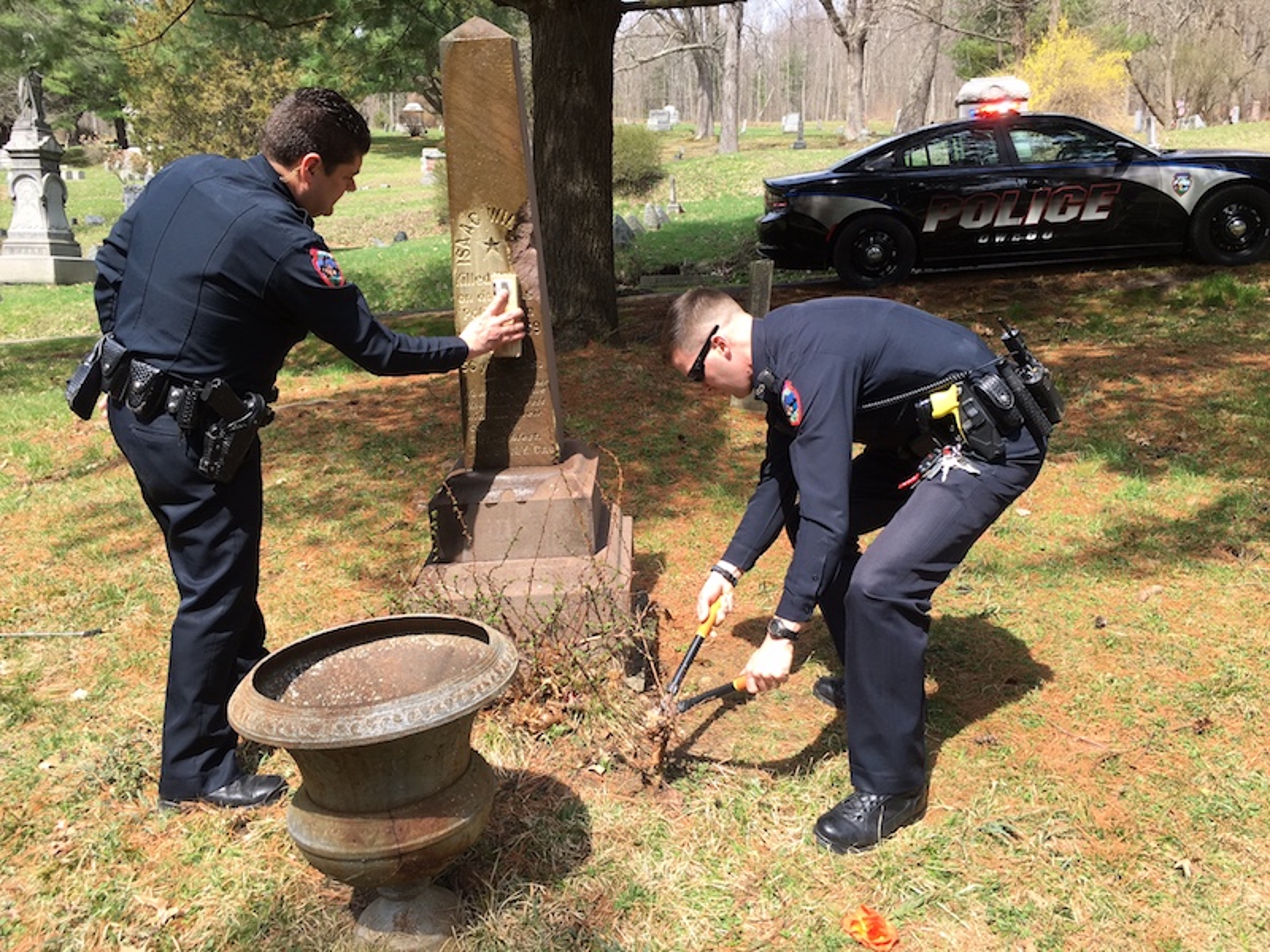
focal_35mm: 29
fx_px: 1064
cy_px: 476
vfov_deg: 48.2
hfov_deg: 61.7
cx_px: 635
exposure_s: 1/450
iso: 25
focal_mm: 4.15
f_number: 2.2
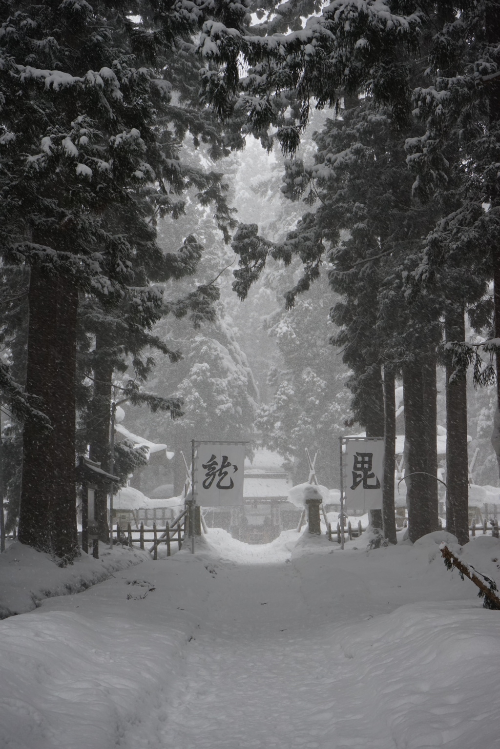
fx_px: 1458
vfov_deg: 28.8
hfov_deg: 19.5
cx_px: 250
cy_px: 374
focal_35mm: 70
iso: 800
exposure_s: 1/90
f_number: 9.5
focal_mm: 70
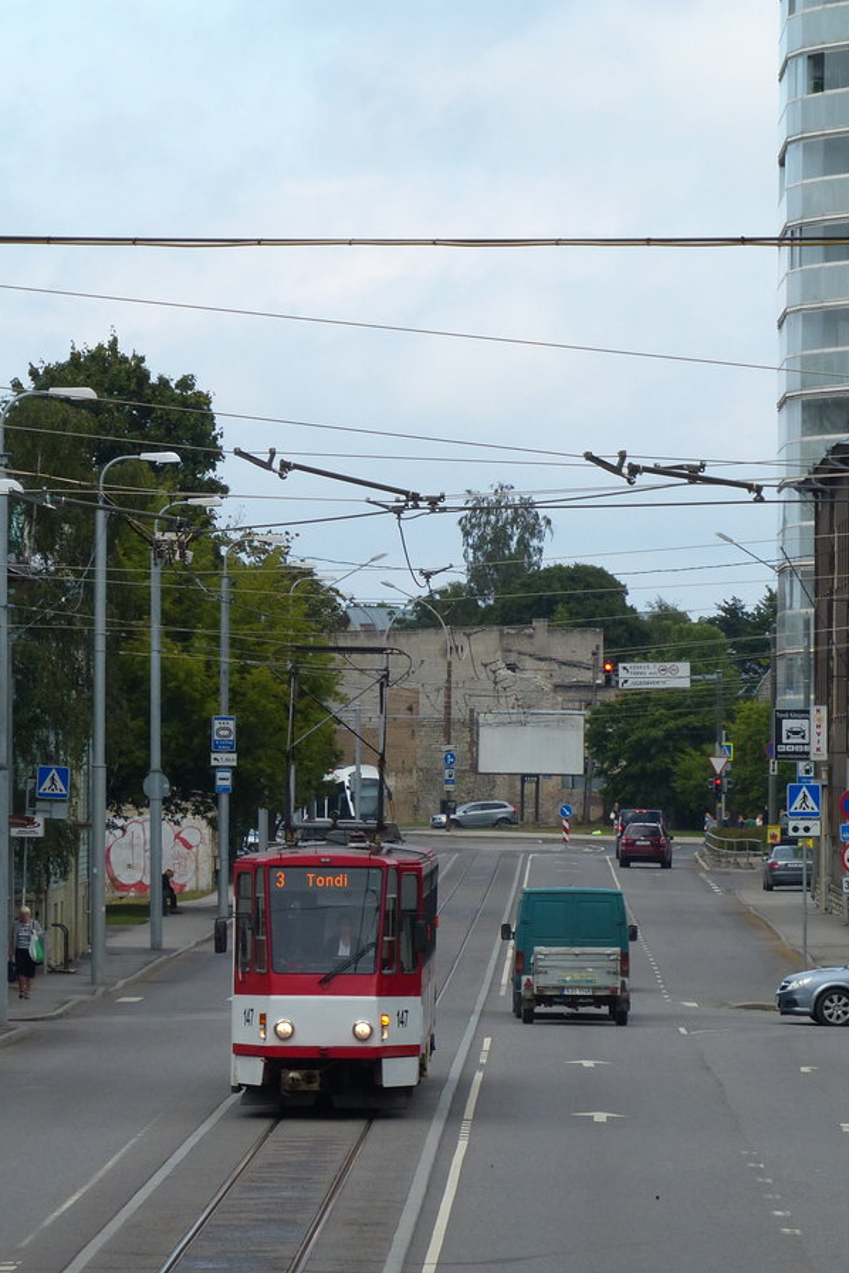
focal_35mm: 288
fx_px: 10187
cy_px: 637
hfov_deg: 4.8
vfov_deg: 7.2
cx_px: 195
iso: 200
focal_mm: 37.3
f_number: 4
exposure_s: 1/1300
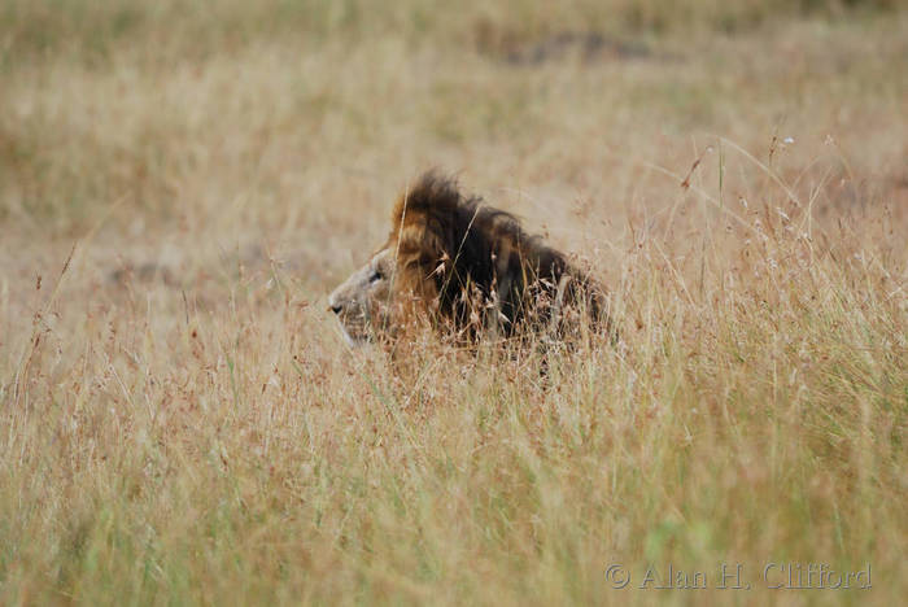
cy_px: 304
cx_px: 454
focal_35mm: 600
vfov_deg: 2.3
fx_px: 15145
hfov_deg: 3.4
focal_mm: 400
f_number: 5.6
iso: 280
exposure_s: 1/400
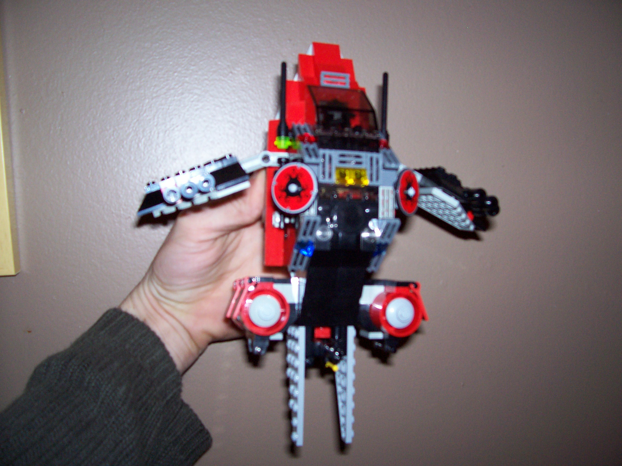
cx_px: 311
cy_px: 233
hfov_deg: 54.0
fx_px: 611
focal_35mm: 34
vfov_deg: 41.8
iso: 140
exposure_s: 1/112
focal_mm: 5.6
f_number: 2.7
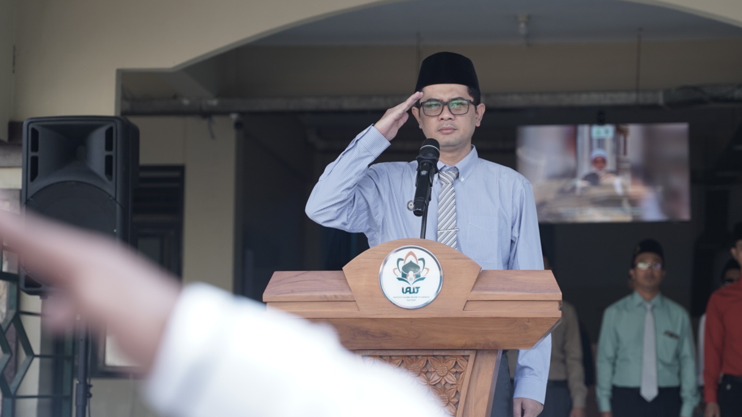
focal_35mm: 88
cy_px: 164
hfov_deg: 24.1
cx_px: 417
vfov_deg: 13.7
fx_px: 1739
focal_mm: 63.3
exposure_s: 1/400
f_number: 3.2
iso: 250
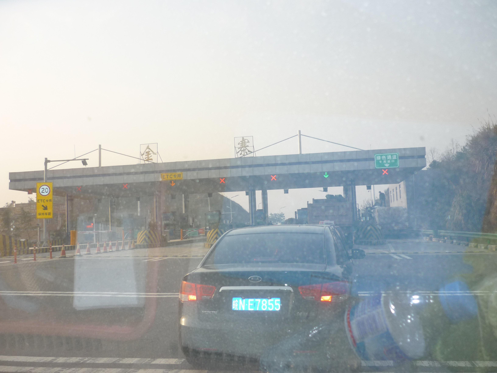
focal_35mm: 33
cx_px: 248
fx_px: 474
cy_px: 186
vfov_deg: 42.9
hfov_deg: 55.4
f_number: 2.8
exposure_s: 1/640
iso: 100
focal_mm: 5.5
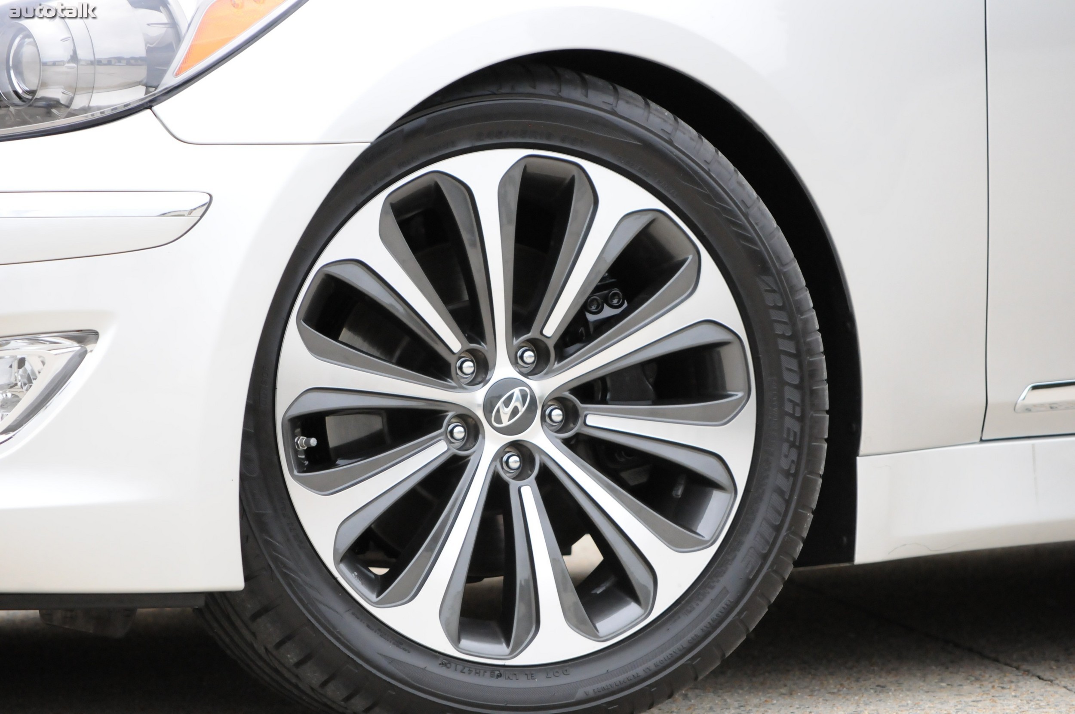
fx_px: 6711
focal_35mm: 225
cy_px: 357
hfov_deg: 9.2
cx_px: 538
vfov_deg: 6.1
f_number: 8
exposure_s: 1/400
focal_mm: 150
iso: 2000
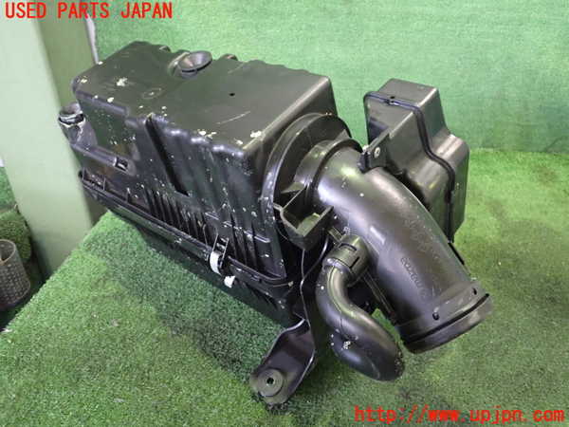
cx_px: 284
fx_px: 493
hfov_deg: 60.0
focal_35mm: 30
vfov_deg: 46.8
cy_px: 214
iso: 800
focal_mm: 5.4
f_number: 2.3
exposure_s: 1/25
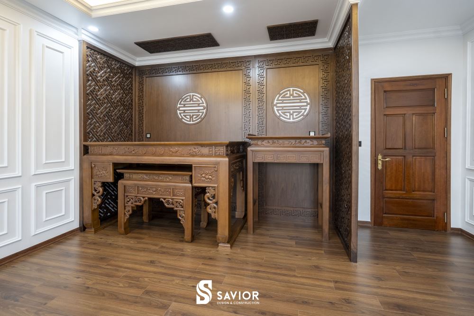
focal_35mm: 16
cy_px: 158
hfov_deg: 96.8
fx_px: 211
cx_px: 237
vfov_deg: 73.7
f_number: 4
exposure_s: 1/80
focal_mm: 16
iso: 1600
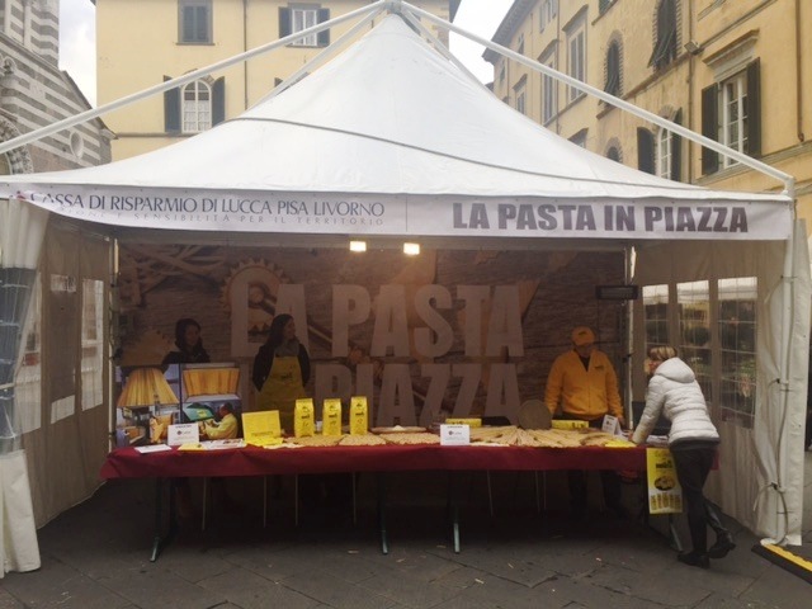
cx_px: 406
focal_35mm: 29
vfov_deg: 48.2
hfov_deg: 61.7
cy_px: 304
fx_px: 680
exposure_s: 1/412
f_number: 2.2
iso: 32
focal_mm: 4.15
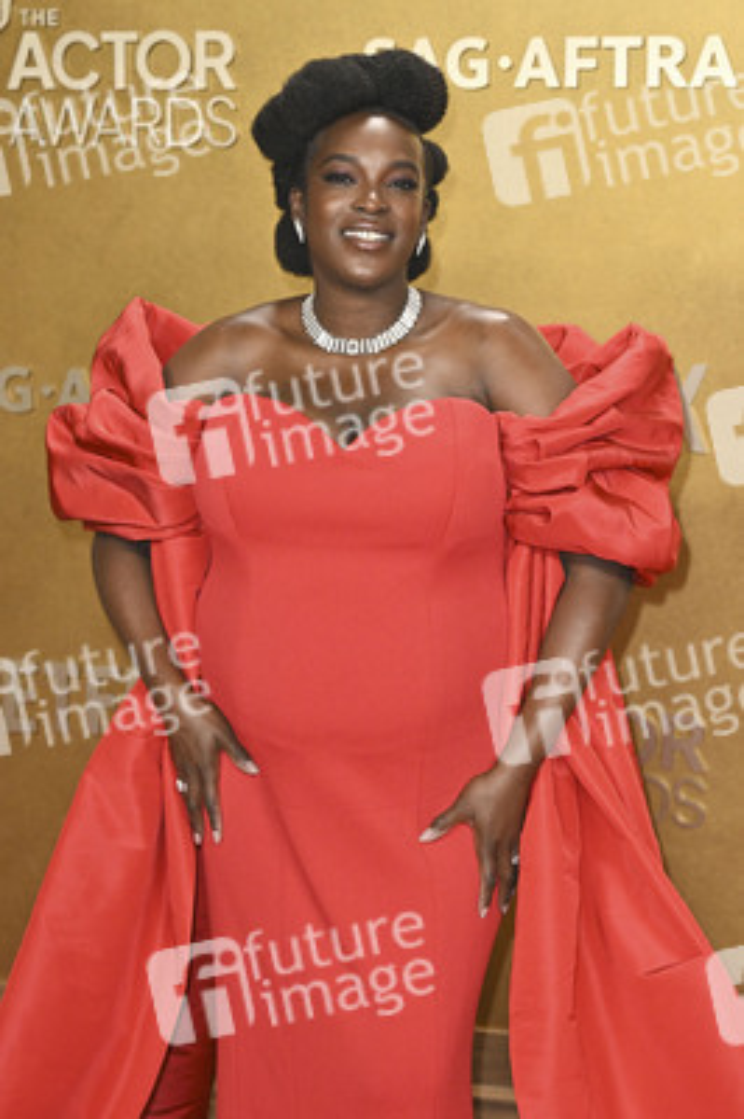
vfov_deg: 24.5
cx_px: 372
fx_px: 2577
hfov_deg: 16.4
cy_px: 560
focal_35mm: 83
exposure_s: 1/320
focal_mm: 83
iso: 2500
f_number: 5
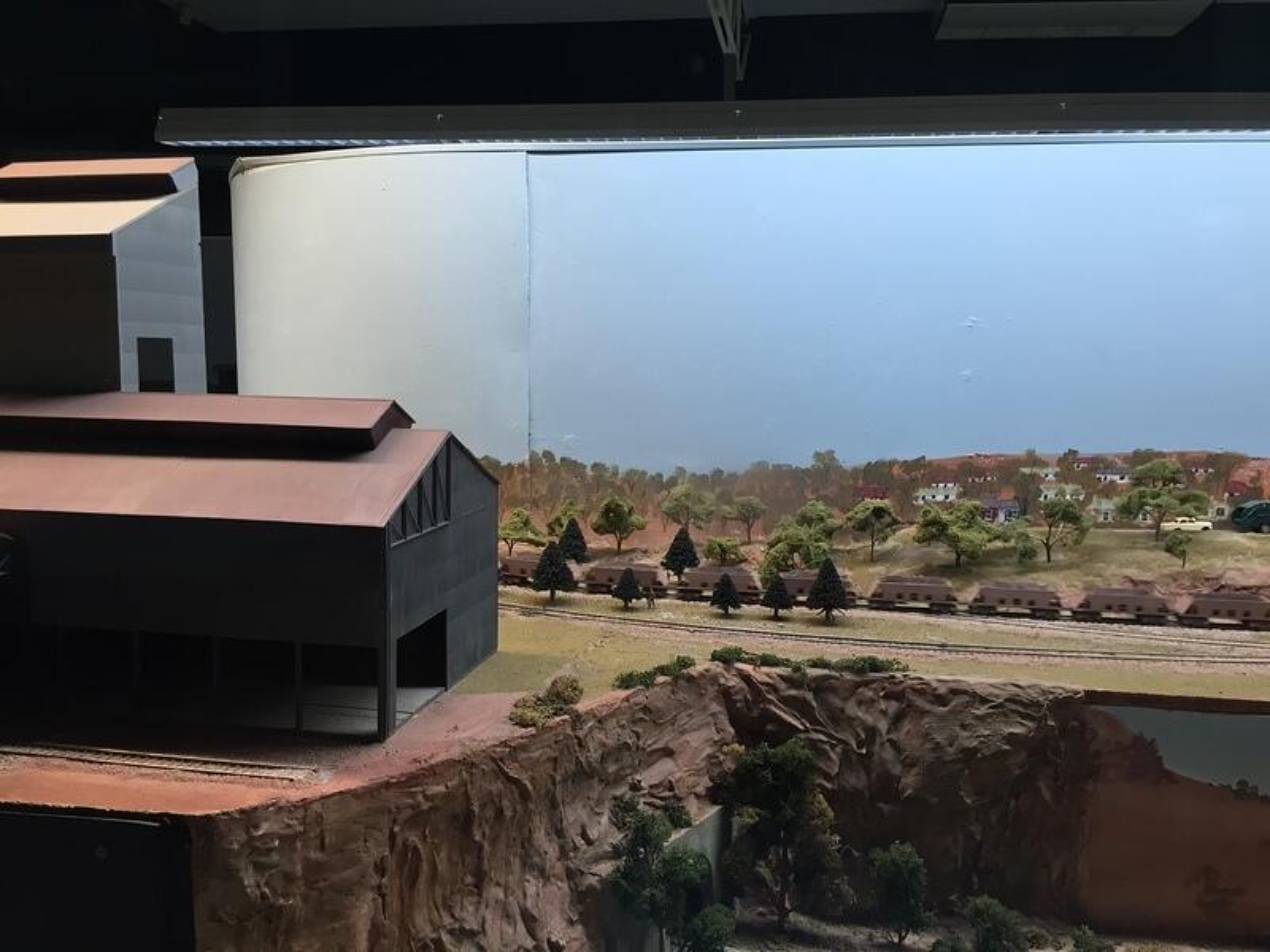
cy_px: 476
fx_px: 1064
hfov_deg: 61.7
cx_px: 635
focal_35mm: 29
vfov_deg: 48.2
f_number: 2.2
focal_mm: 4.15
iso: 80
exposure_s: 1/33
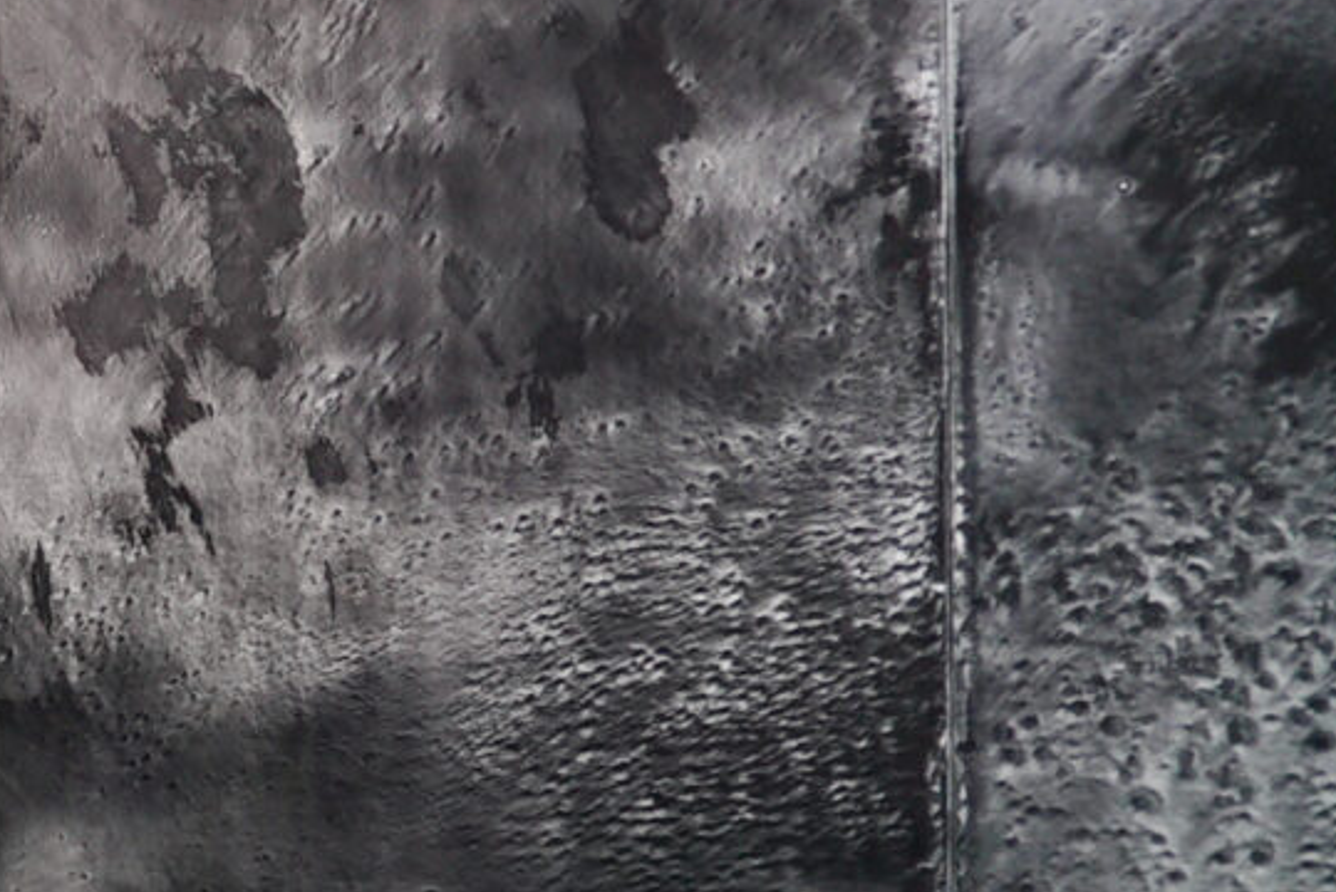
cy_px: 711
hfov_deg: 16.1
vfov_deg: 17.8
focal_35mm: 76
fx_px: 2822
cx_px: -1681
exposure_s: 1/50
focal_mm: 16
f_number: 4
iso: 640
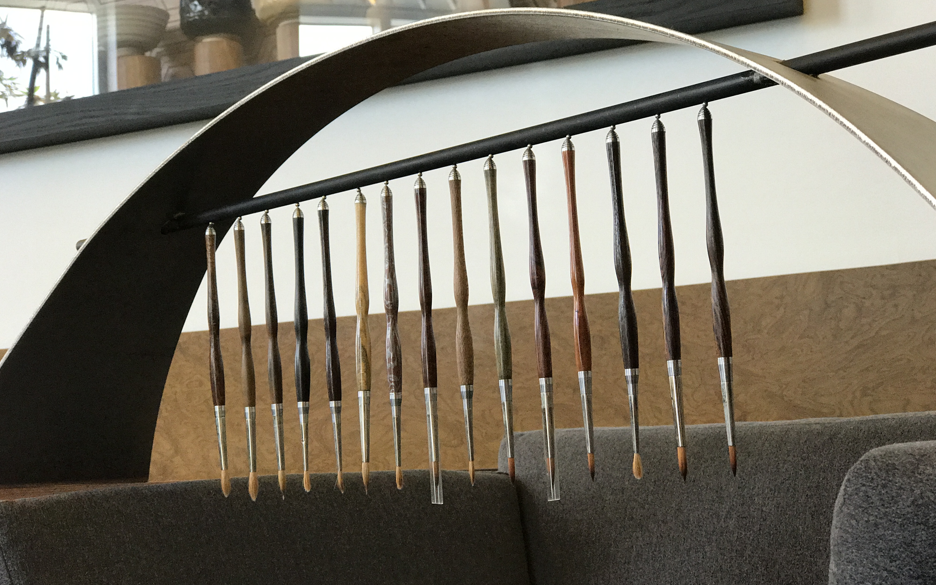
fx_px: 1556
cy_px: 311
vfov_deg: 21.3
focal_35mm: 61
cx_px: 467
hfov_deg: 33.5
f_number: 2.8
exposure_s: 1/60
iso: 160
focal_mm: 6.6
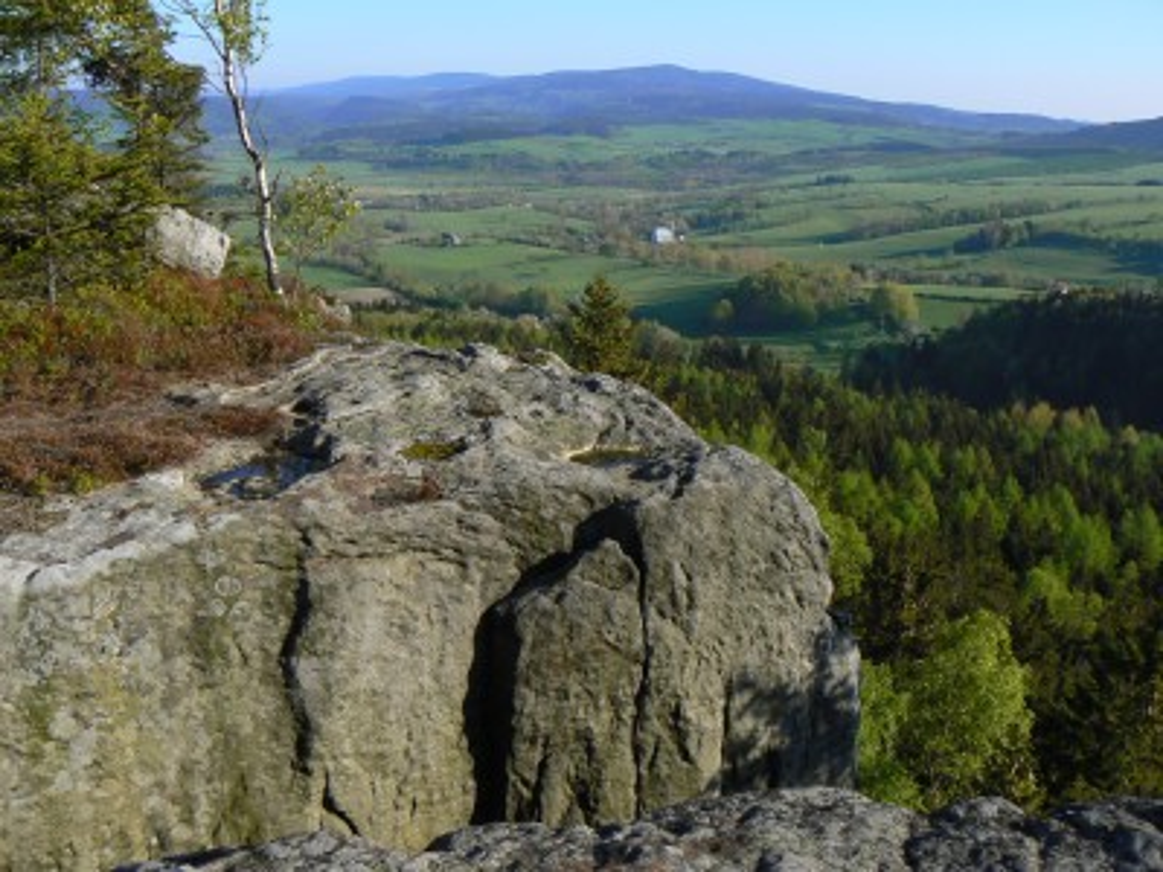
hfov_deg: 51.4
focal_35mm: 36
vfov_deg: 39.7
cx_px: 582
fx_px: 1209
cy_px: 436
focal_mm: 6
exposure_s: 1/400
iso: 80
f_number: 5.6
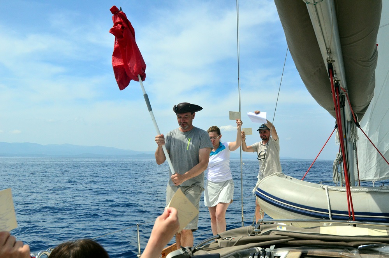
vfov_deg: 36.7
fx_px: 388
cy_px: 129
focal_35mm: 36
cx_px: 194
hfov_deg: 53.2
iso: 1250
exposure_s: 1/8000
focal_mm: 24
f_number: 6.3
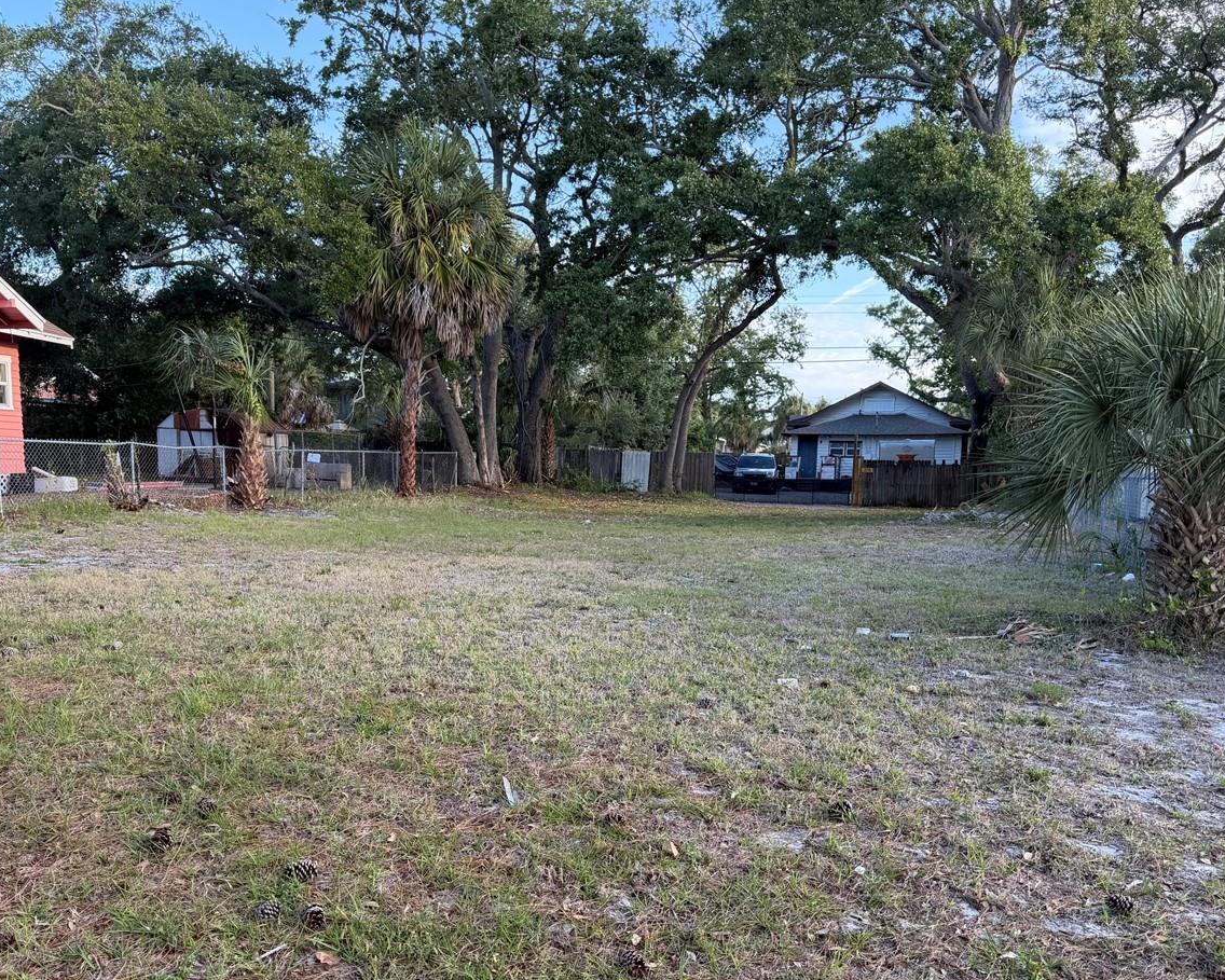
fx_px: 1197
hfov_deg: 54.2
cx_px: 597
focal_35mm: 33
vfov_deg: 44.1
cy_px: 627
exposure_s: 1/260
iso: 80
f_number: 1.78
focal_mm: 6.76
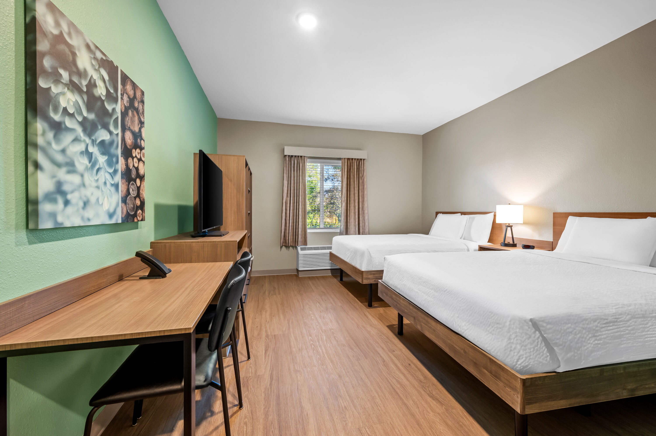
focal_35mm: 14
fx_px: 255
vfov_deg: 81.1
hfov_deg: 104.3
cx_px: 328
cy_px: 218
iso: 100
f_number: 8
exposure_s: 1/1.67
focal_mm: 14
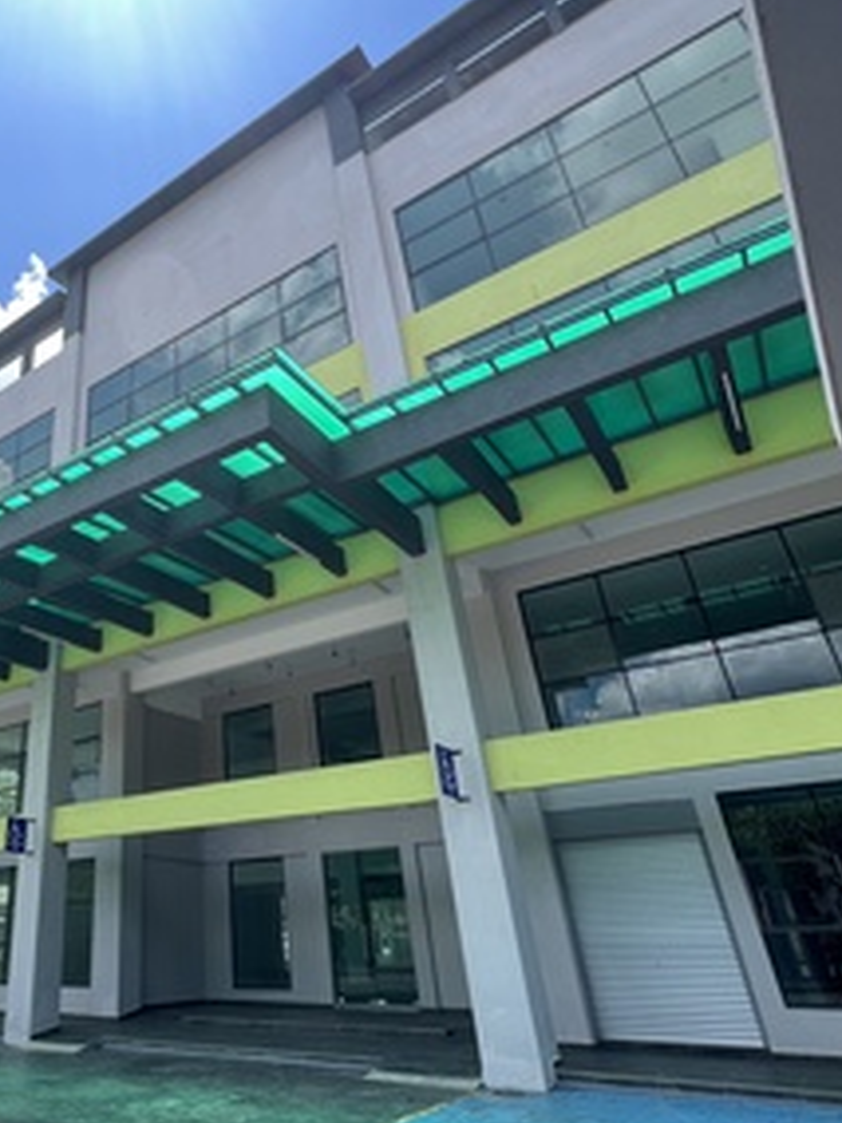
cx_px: 190
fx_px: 714
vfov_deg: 76.3
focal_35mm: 22
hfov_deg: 57.3
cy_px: 530
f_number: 1.8
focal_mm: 1.57
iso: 32
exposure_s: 1/402
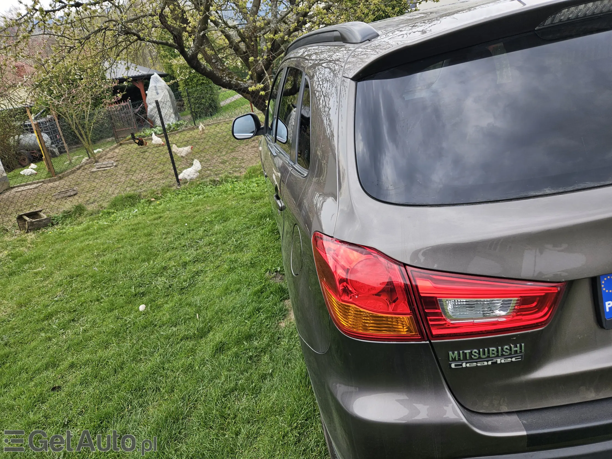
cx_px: 306
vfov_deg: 58.9
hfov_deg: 73.9
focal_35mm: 23
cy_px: 230
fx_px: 407
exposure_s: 1/444
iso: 25
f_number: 1.8
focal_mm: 5.4
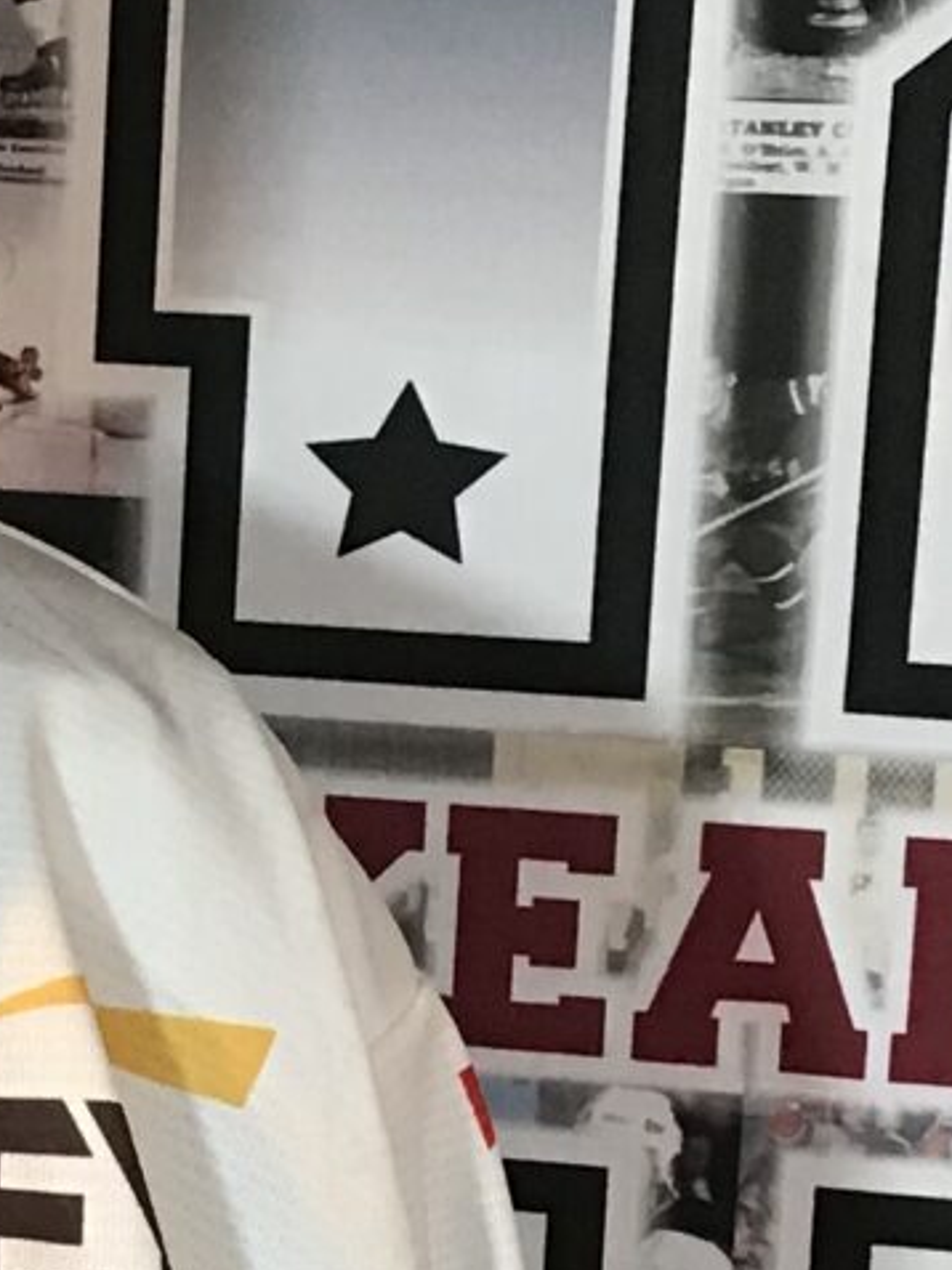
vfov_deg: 13.1
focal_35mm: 150
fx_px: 5505
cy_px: 1073
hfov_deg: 9.7
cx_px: -380
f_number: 1.8
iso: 50
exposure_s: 1/15
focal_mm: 3.99
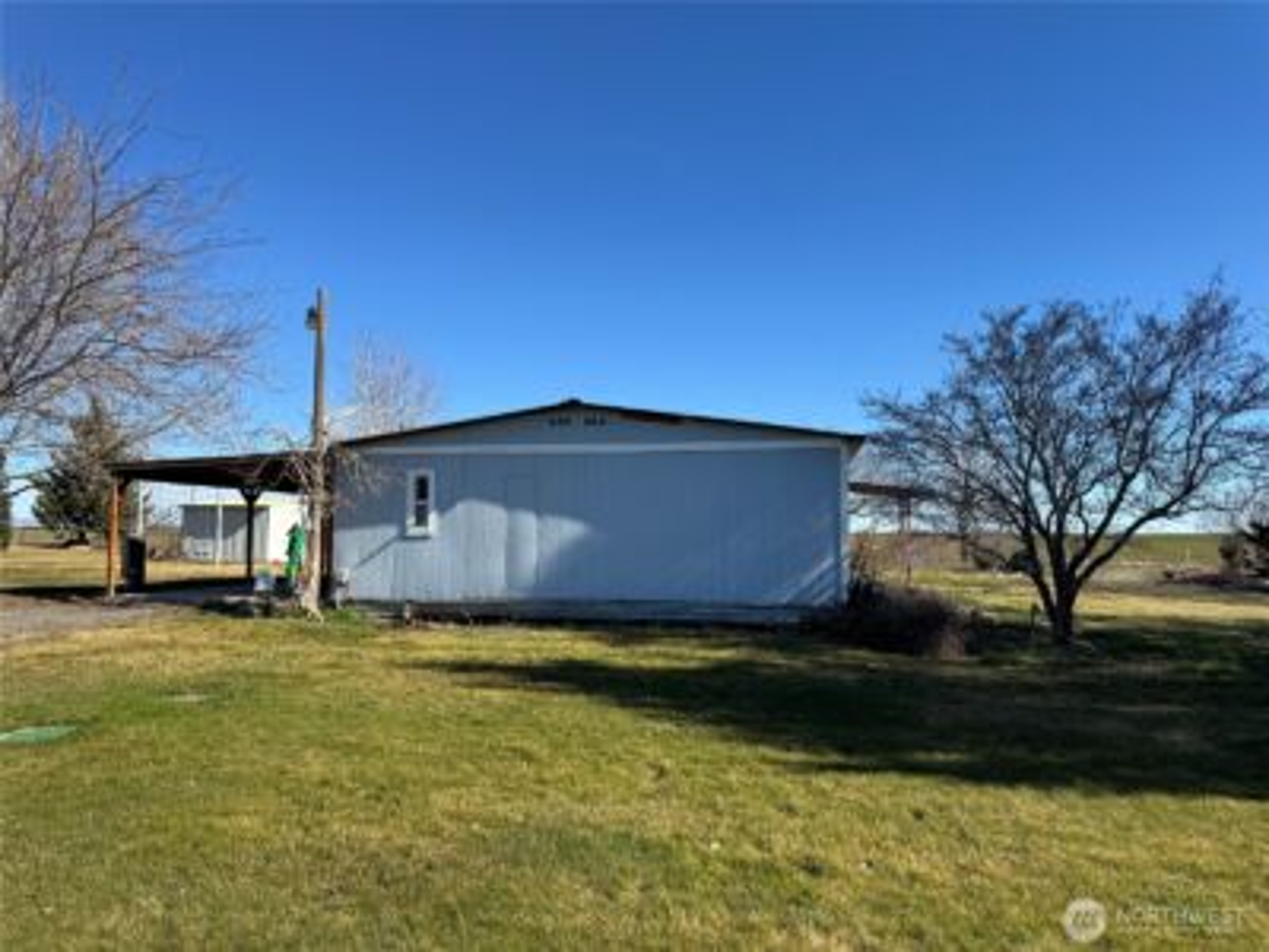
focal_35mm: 24
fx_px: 880
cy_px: 476
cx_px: 634
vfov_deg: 56.8
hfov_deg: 71.6
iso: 80
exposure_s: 1/3597
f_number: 1.78
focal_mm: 6.76
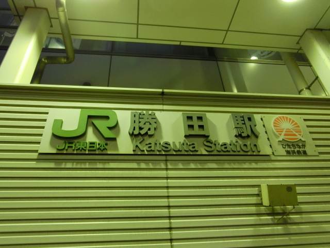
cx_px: 165
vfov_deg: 54.9
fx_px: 238
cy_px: 124
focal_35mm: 25
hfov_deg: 69.4
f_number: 3.5
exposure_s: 1/50
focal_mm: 4.5
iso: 400
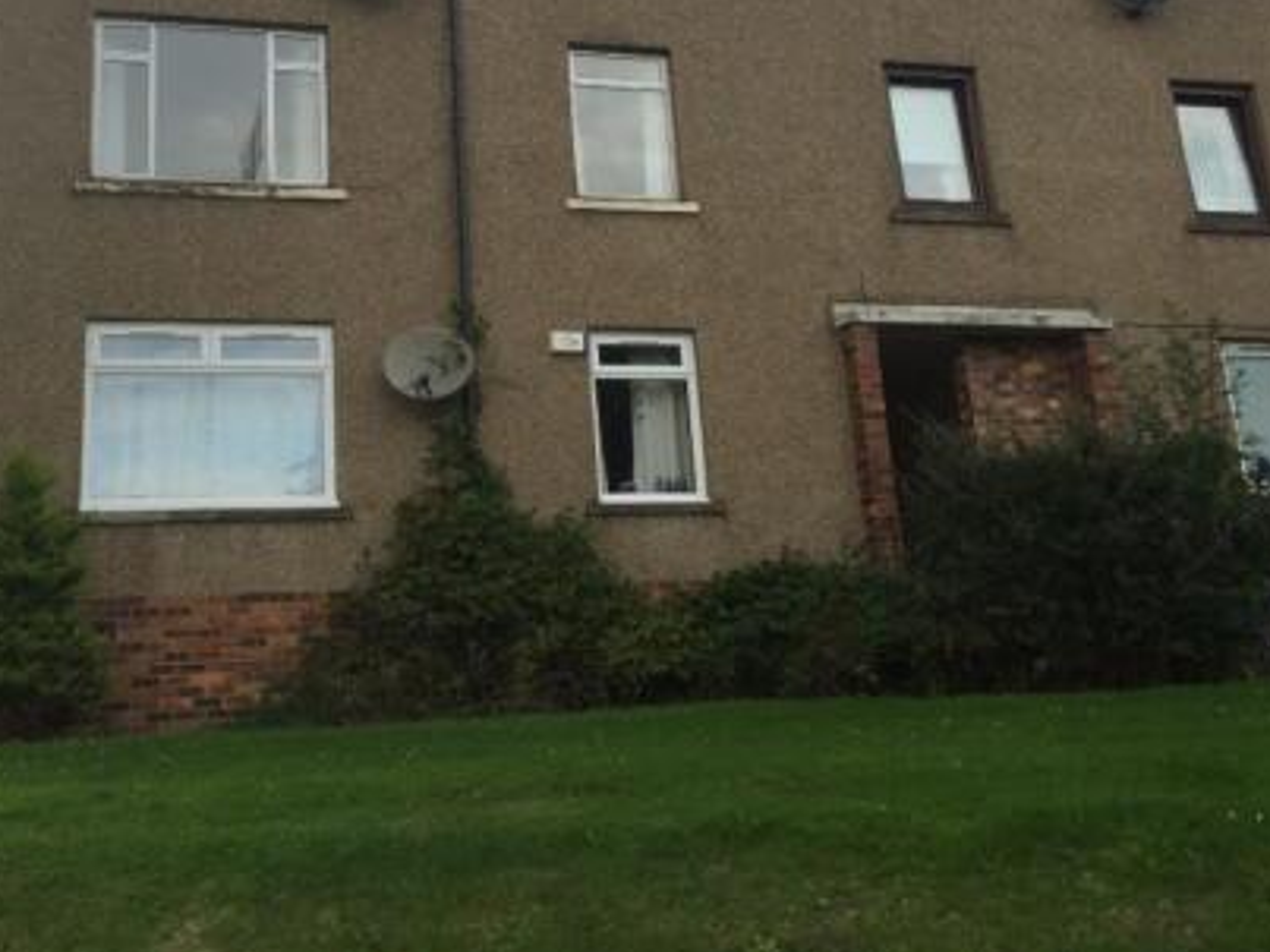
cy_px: 276
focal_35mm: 42
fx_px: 1540
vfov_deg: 33.8
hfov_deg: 44.5
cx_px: 493
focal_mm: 4.15
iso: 32
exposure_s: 1/399
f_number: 2.2
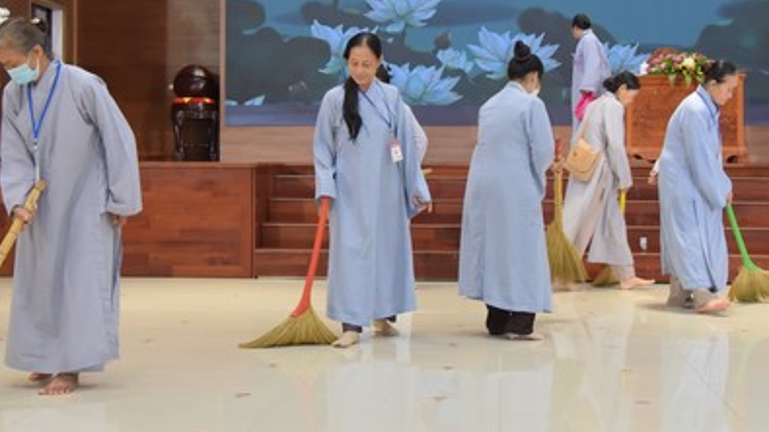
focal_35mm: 69
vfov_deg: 17.4
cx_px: 374
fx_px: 1407
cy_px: 125
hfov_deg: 30.6
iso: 1250
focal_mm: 40
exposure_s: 1/125
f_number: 5.6
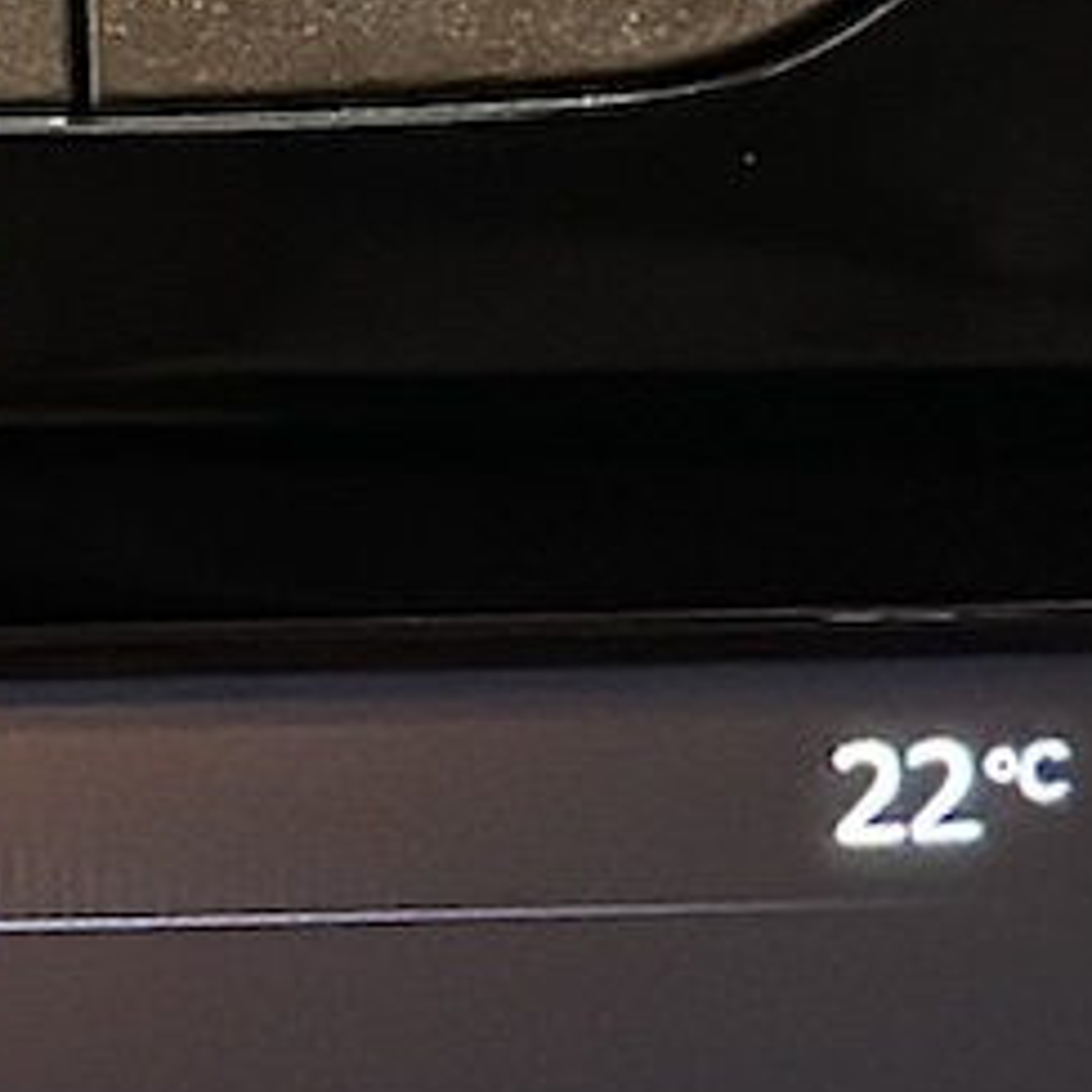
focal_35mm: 334
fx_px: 11921
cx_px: -206
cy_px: 1763
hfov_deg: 5.2
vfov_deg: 5.2
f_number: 1.78
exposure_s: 1/33
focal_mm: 6.86
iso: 640
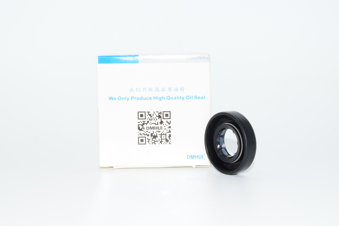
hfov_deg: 31.9
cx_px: 170
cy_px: 113
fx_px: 594
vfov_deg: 21.6
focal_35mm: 63
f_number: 32
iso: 1600
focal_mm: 42
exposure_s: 1/60
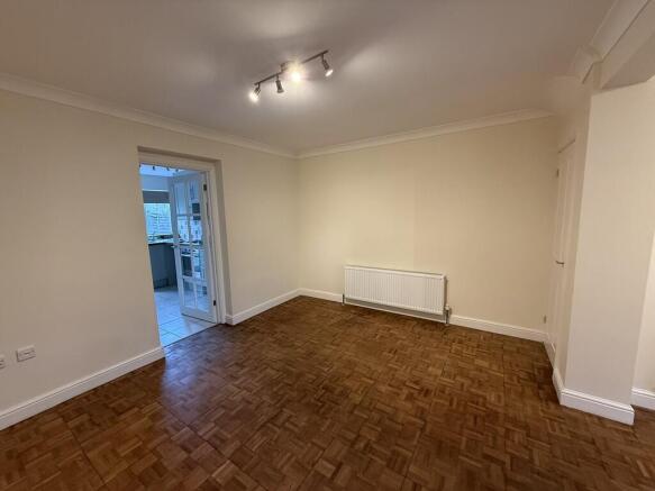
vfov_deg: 85.7
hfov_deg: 102.1
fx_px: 265
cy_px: 246
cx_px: 328
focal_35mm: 14
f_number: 2.2
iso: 250
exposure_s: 1/50
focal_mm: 2.22
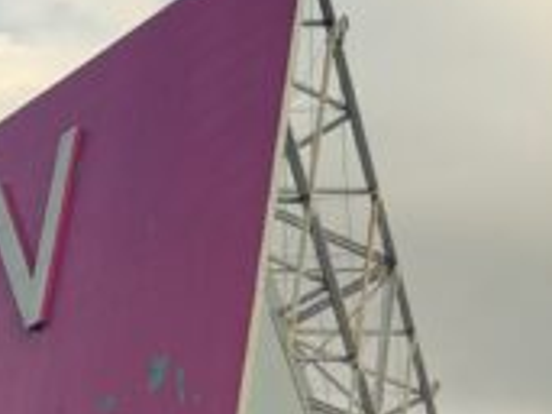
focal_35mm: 172
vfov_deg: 8.6
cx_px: 907
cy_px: 6
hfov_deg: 10.9
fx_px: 2741
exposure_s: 1/1572
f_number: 1.9
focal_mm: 5.6
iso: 50
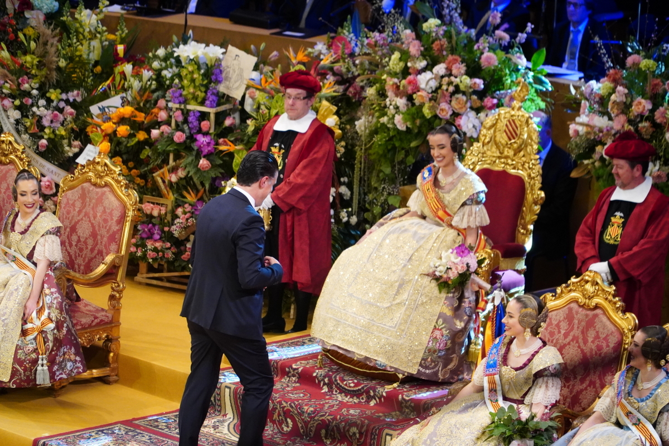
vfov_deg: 8.7
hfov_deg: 13.0
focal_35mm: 158
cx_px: 334
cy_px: 223
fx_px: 2927
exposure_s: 1/250
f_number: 4
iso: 2000
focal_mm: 105
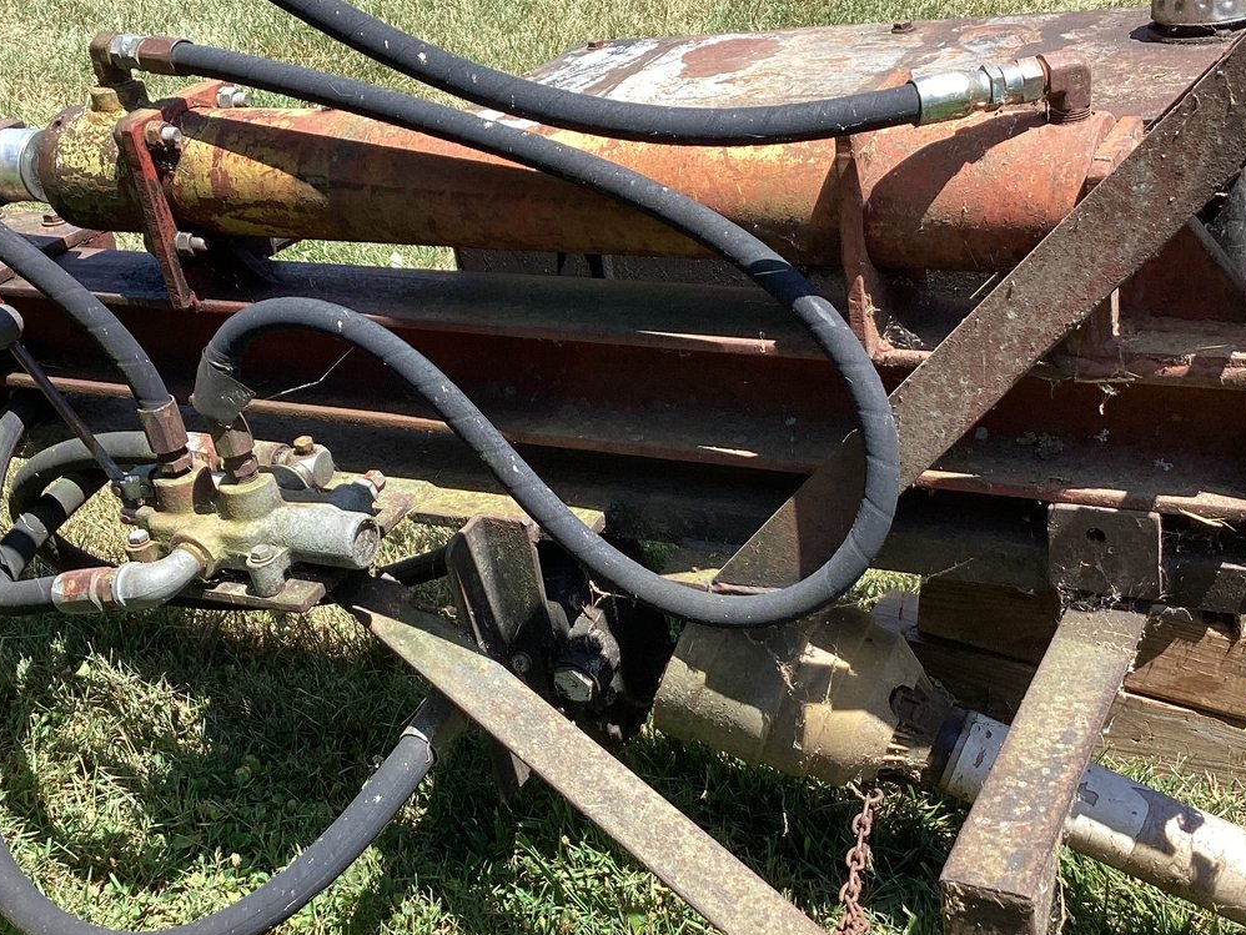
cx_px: 590
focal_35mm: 47
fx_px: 1692
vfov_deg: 30.9
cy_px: 469
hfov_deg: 40.4
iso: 25
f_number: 2.4
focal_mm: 3.3
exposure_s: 1/422
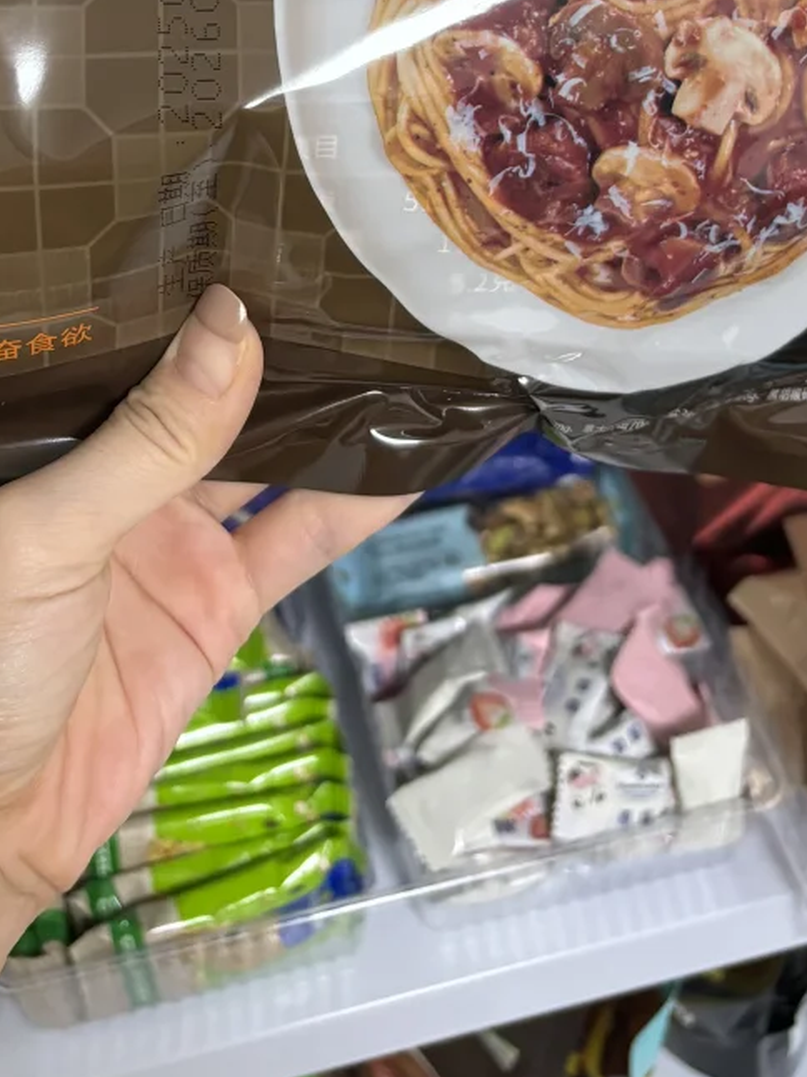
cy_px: -40
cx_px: 260
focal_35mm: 58
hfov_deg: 25.1
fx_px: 1804
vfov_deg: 30.5
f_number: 1.6
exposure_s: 1/50
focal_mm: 5.96
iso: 320
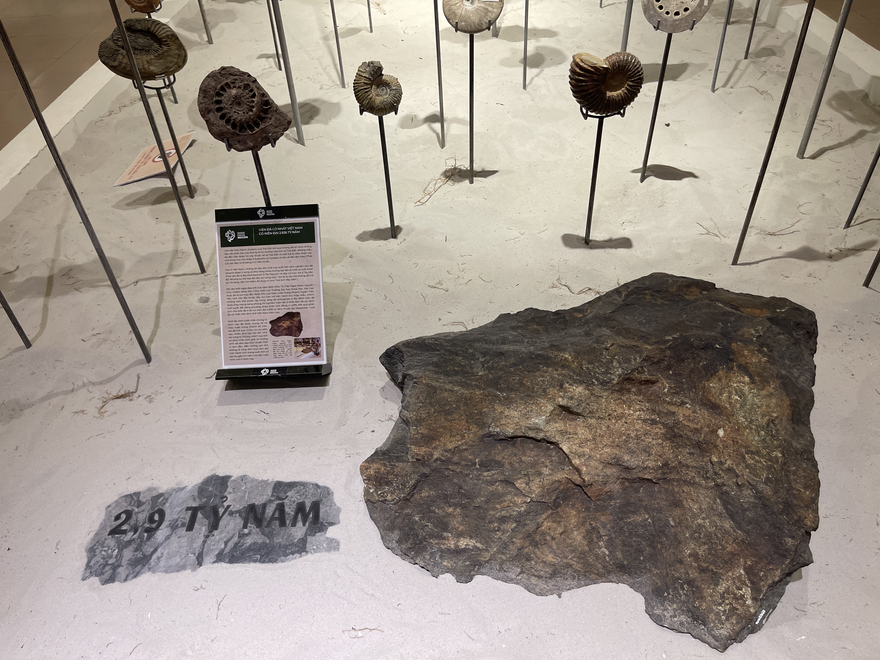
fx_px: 661
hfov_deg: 67.3
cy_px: 330
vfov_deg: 53.1
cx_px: 440
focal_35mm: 26
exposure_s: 1/100
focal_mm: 5.1
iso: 125
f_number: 1.6
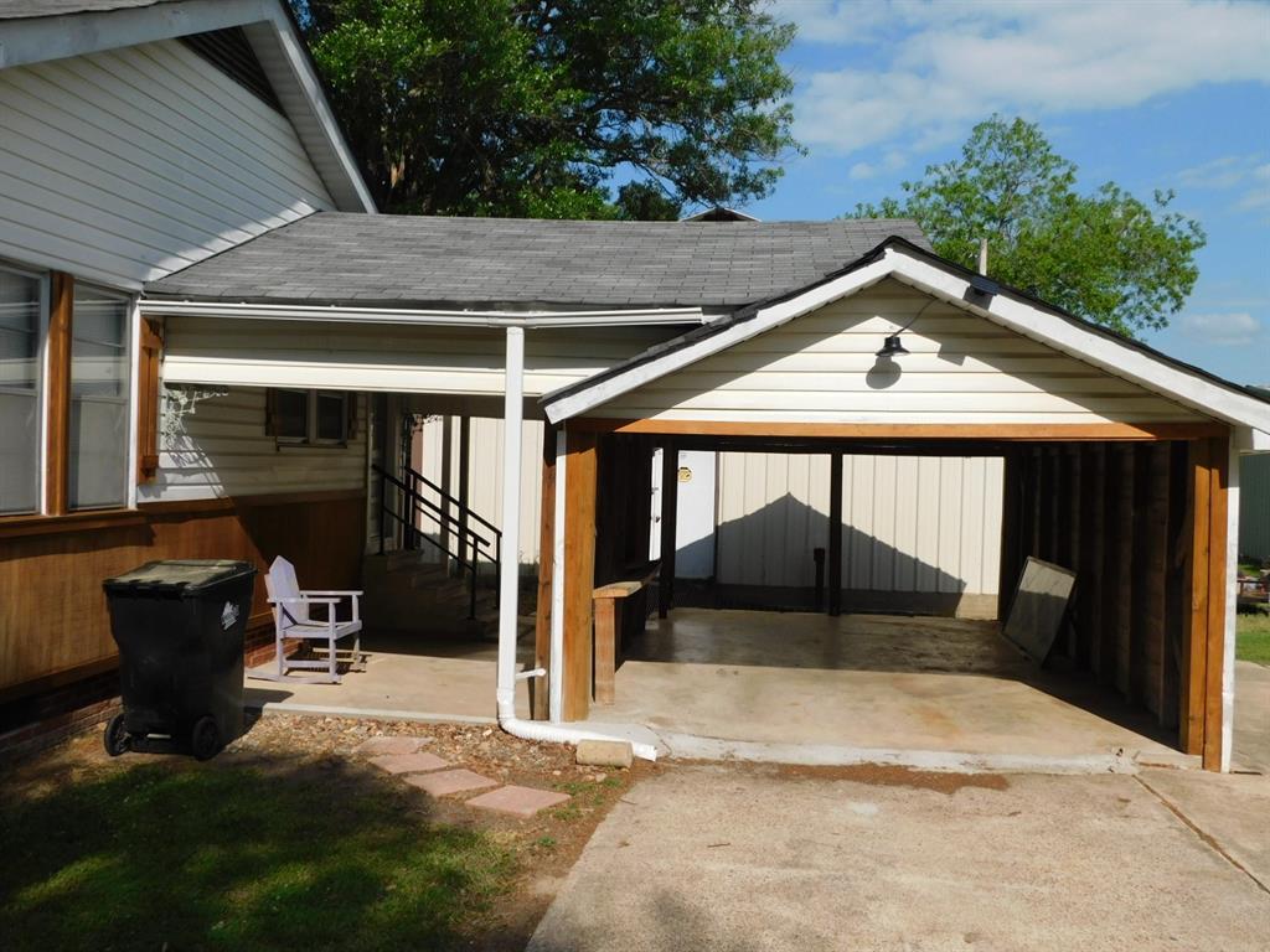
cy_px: 476
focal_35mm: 30
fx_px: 1101
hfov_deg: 60.0
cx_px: 635
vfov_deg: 46.8
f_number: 6.4
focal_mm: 5.3
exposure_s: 1/640
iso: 125
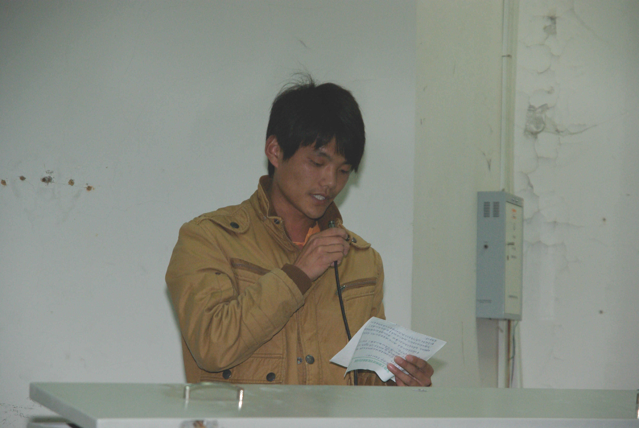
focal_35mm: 105
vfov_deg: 13.1
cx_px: 320
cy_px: 214
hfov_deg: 19.4
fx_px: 1866
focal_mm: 70
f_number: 5
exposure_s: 1/50
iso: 800
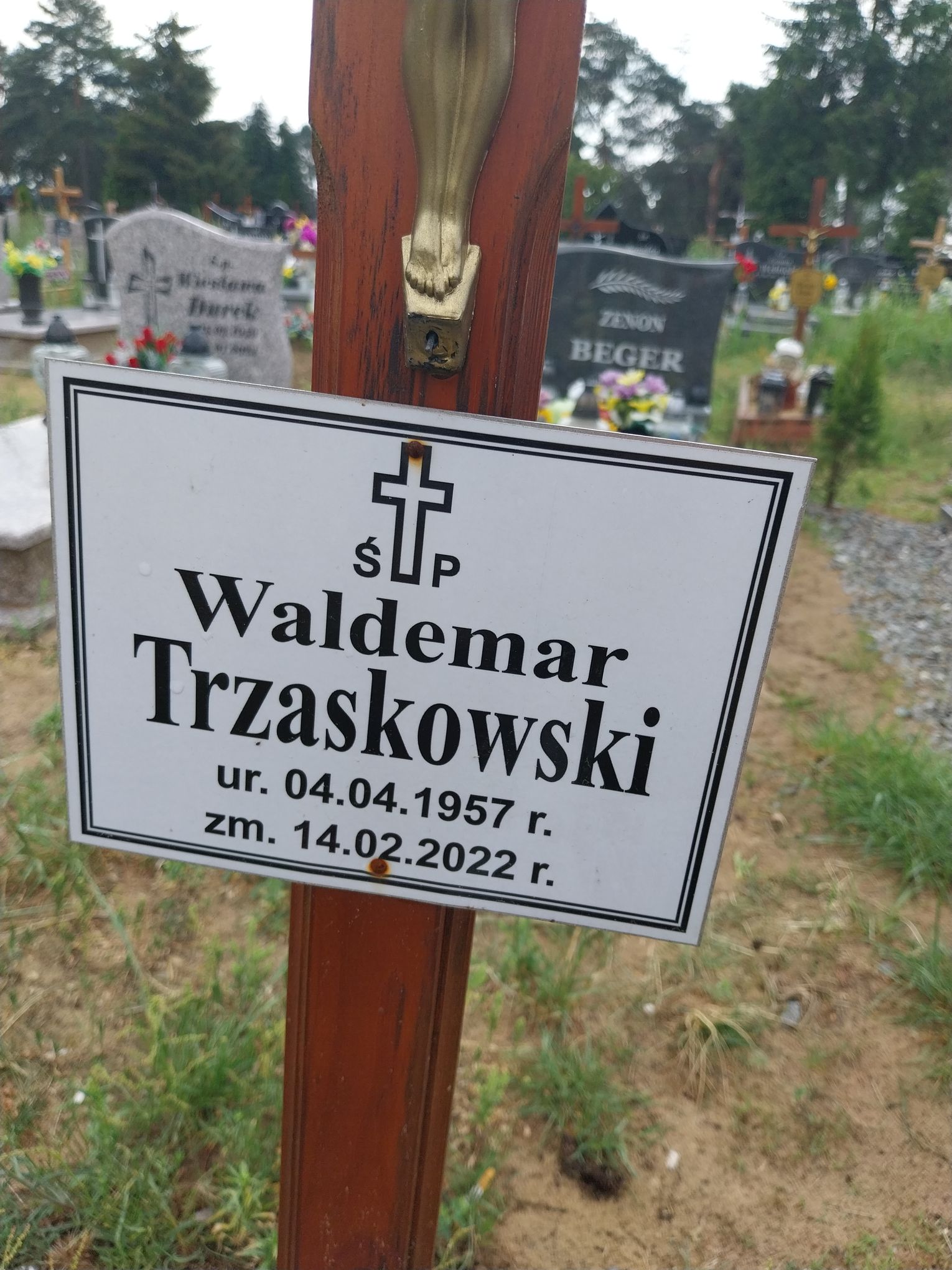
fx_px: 953
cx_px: 476
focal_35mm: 26
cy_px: 635
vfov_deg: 67.3
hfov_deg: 53.1
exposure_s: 1/555
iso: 25
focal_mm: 4
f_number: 1.8
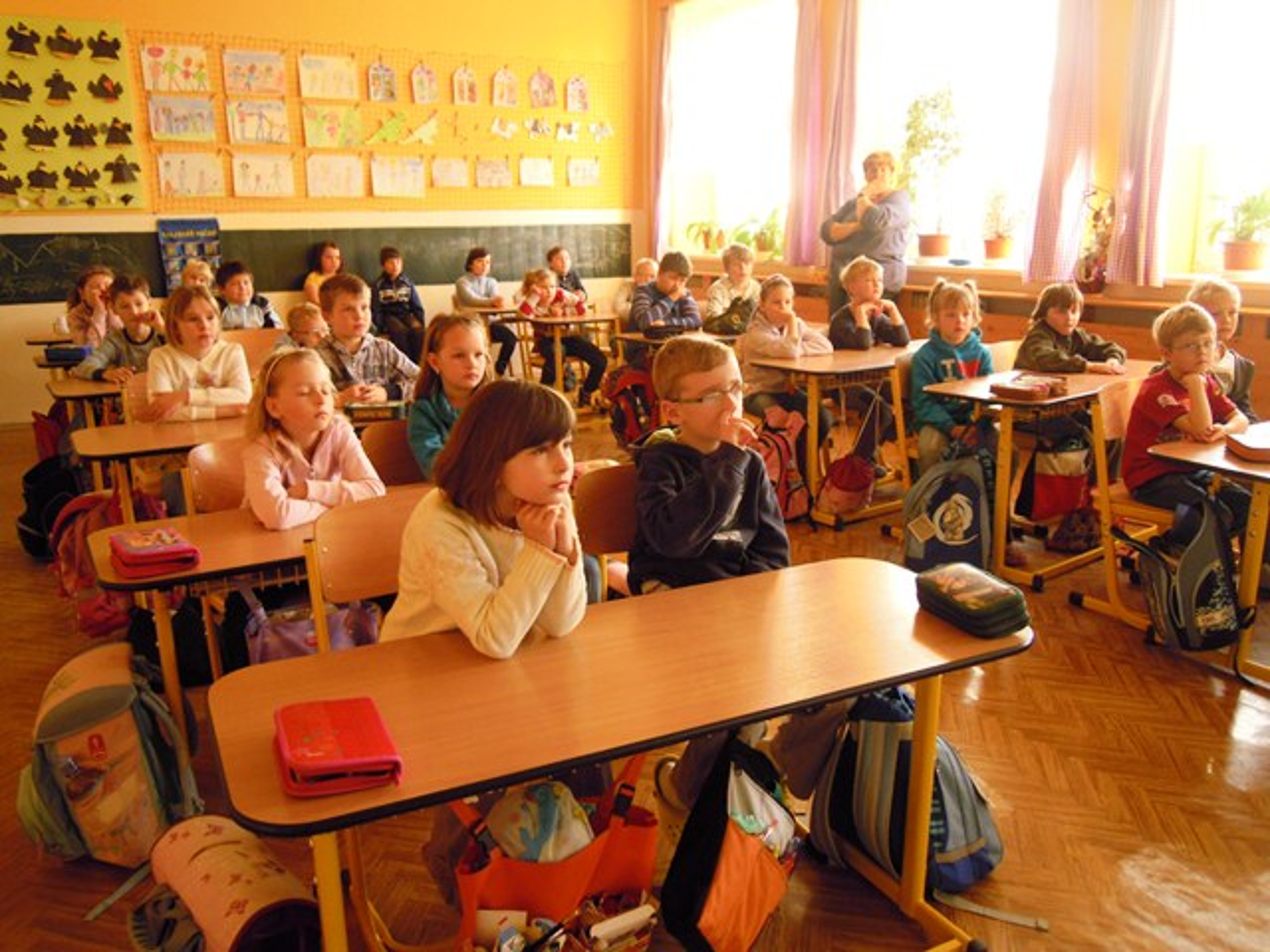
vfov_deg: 49.7
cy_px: 476
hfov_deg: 63.4
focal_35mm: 28
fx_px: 1027
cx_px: 635
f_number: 2.7
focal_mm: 5
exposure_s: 1/30
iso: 180
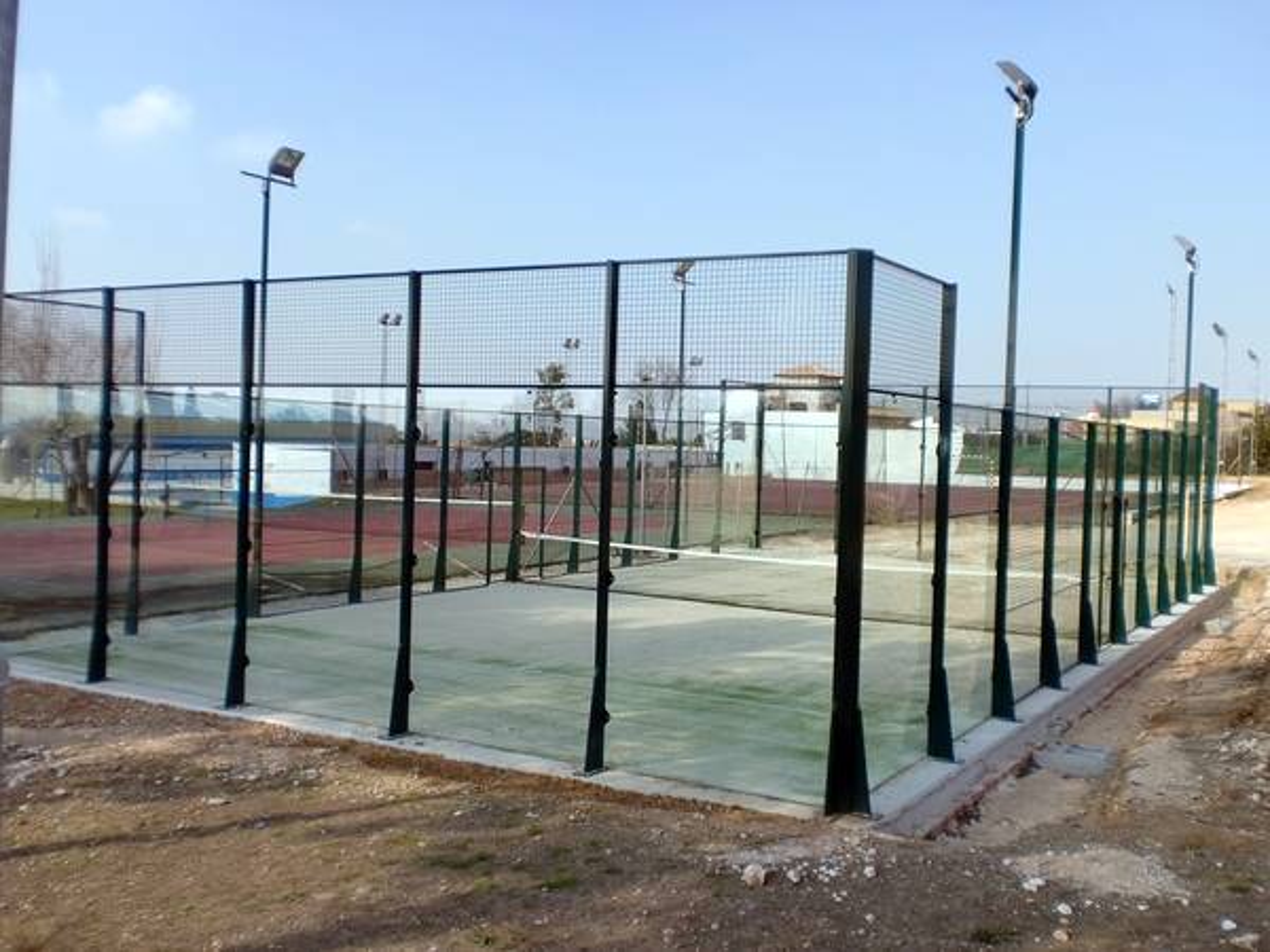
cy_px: 476
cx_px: 635
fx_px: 1284
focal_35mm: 35
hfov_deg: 52.6
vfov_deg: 40.7
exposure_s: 1/800
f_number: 3.1
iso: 64
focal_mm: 6.3
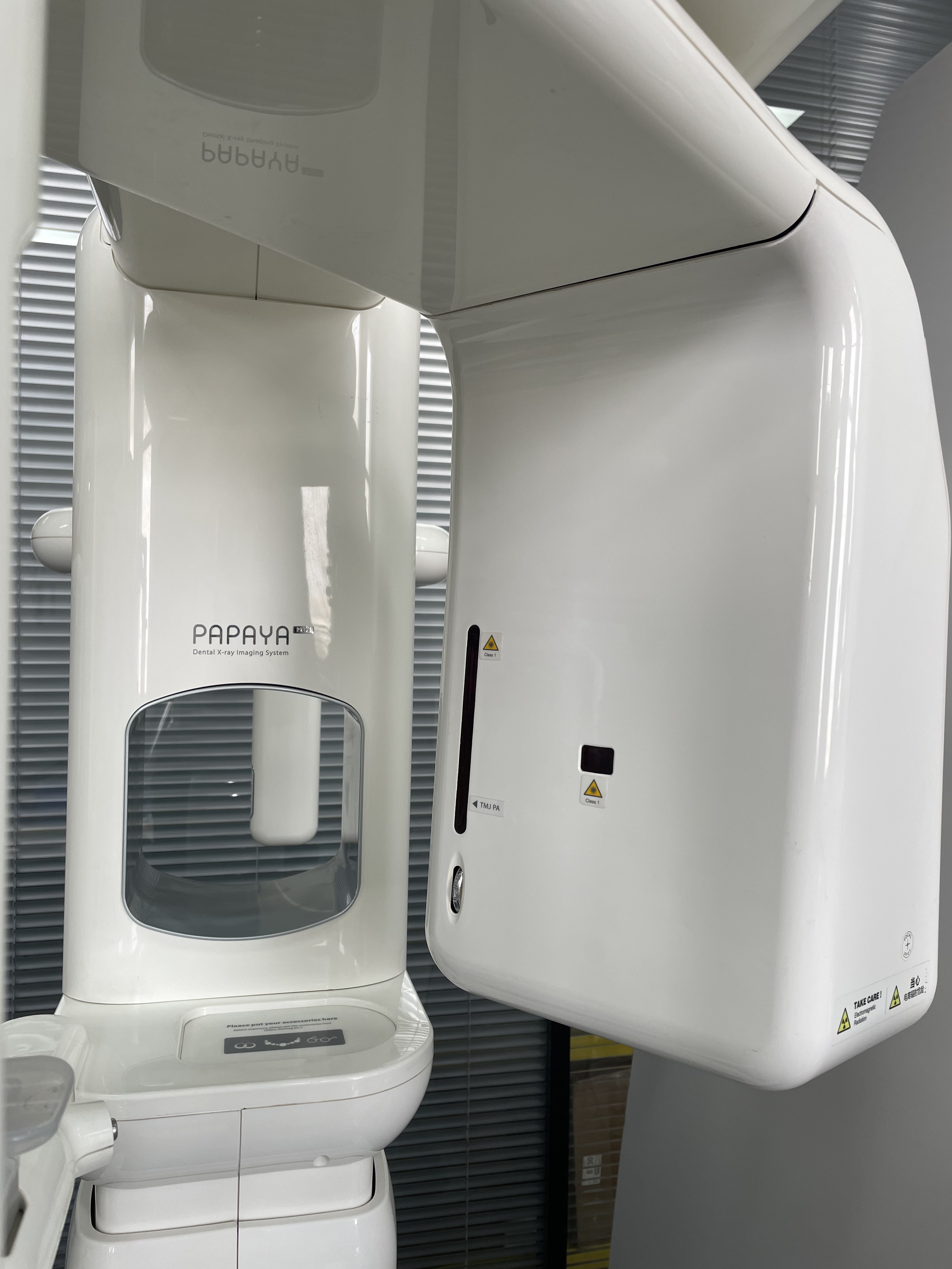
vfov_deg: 67.3
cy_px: 634
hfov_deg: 53.1
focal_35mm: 26
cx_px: 476
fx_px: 953
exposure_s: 1/106
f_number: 1.6
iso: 32
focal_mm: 4.2
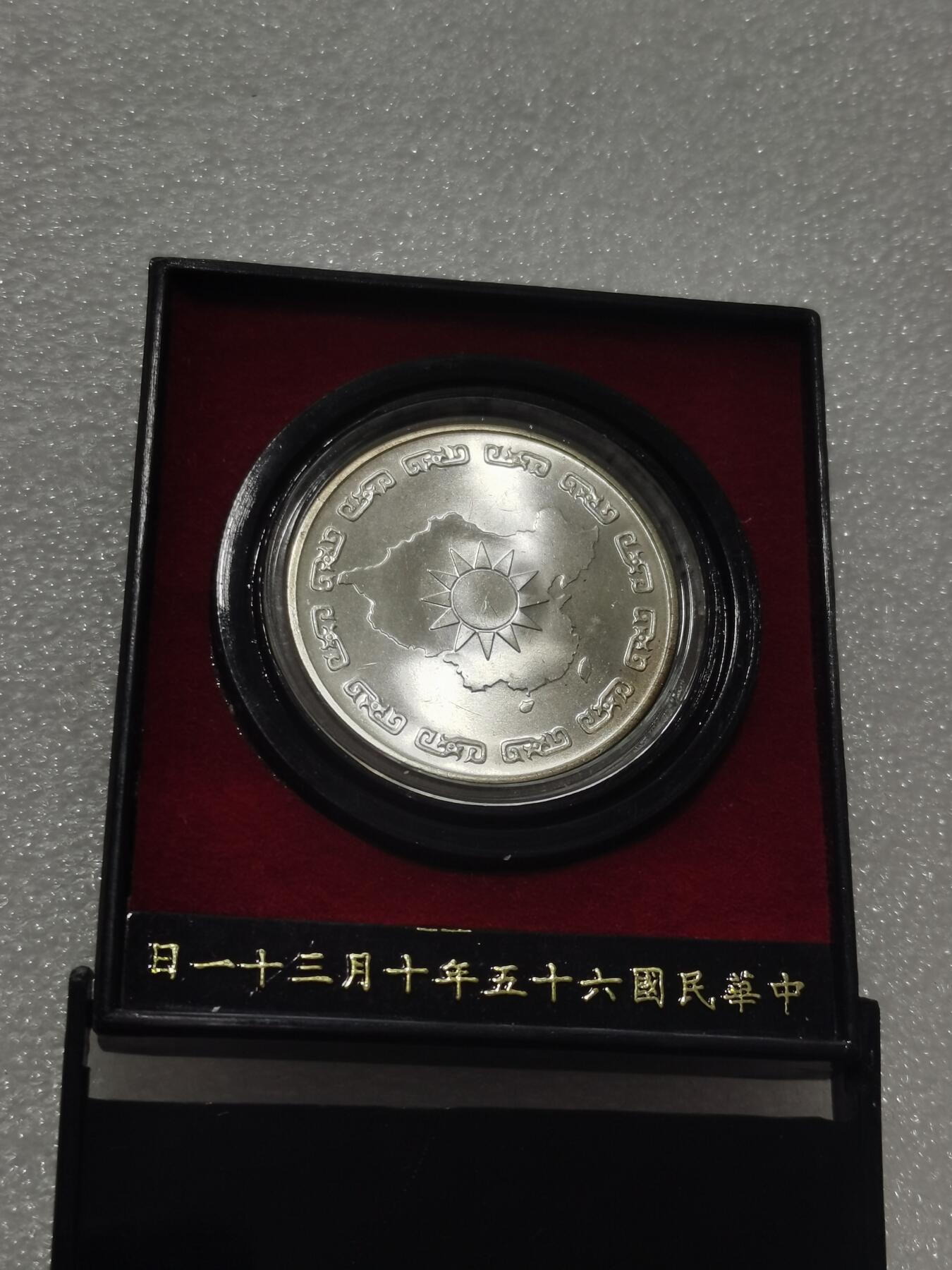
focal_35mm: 60
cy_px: 635
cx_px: 476
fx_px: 2200
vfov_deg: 32.2
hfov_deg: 24.4
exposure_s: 1/290
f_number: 1.8
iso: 50
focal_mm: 5.58
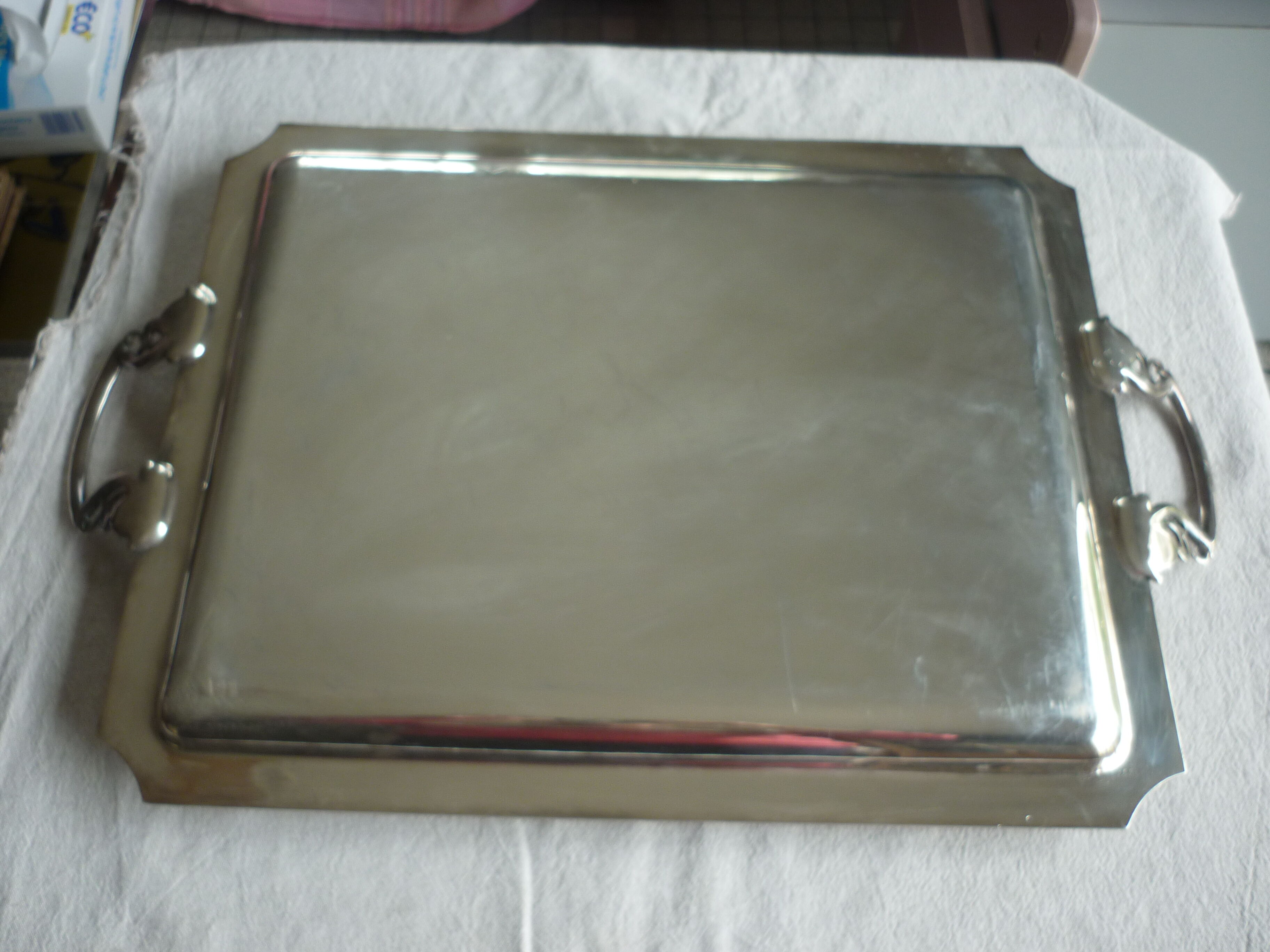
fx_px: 1211
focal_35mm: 33
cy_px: 476
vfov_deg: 42.9
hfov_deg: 55.4
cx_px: 635
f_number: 2.8
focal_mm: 5.5
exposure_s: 1/60
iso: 80
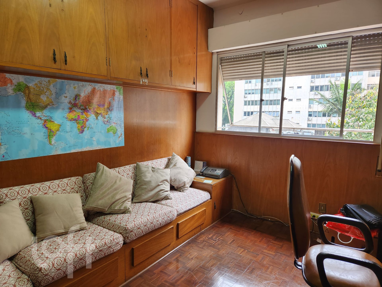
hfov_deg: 73.9
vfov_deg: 58.9
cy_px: 144
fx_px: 254
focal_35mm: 23
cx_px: 191
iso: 100
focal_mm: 5.4
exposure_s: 1/180
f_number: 1.8
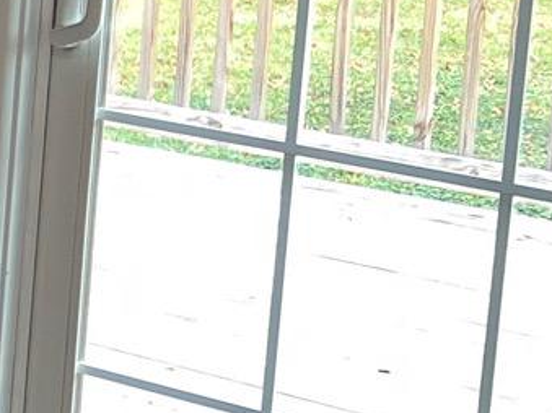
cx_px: -992
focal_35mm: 157
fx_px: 2503
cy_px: -49
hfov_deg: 10.1
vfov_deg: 9.4
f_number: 1.5
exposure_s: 1/120
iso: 125
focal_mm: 5.7
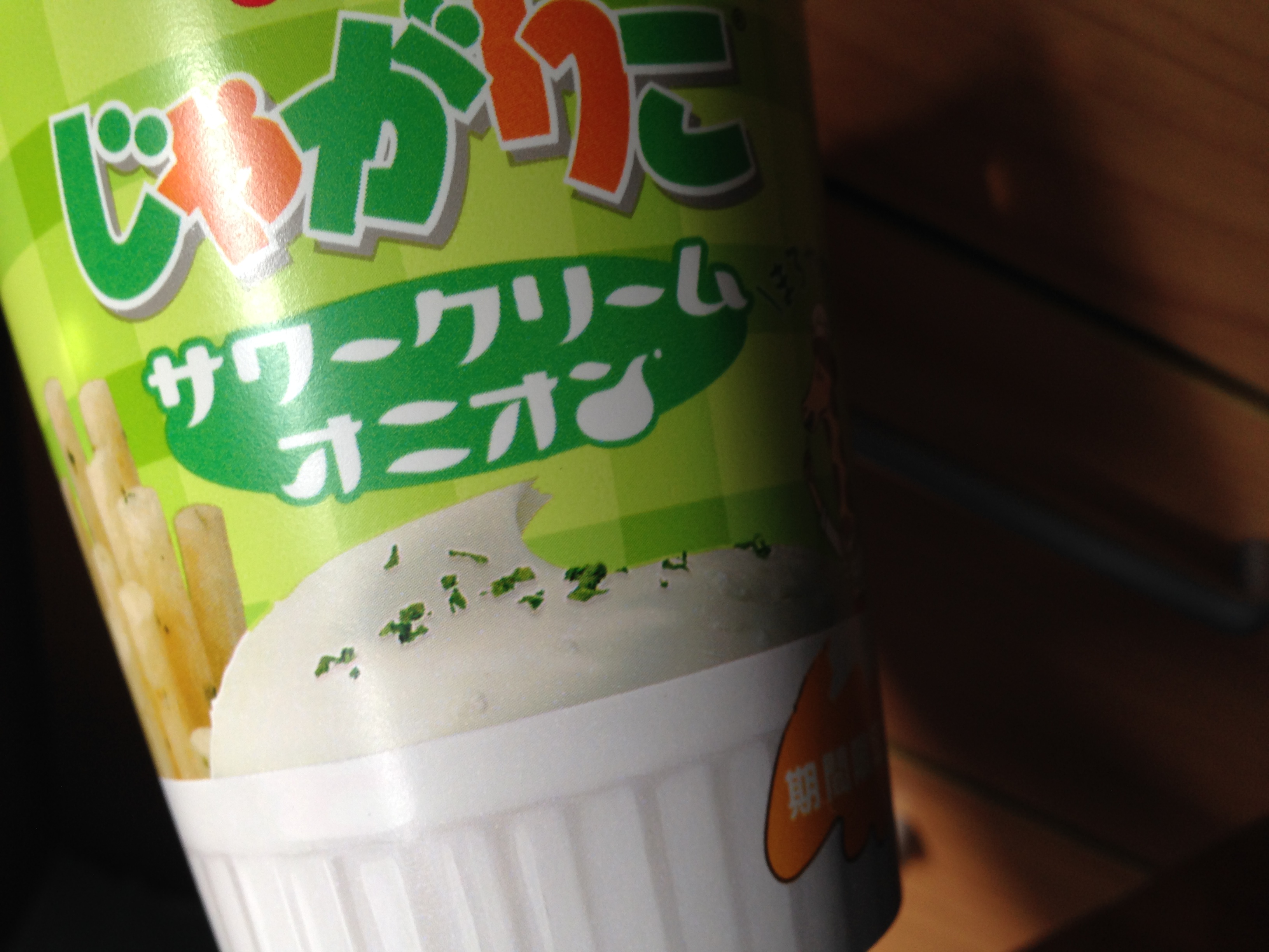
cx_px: 634
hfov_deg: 55.4
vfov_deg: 42.9
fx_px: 1210
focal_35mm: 33
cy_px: 476
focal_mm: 4.12
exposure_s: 1/24
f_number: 2.4
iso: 50
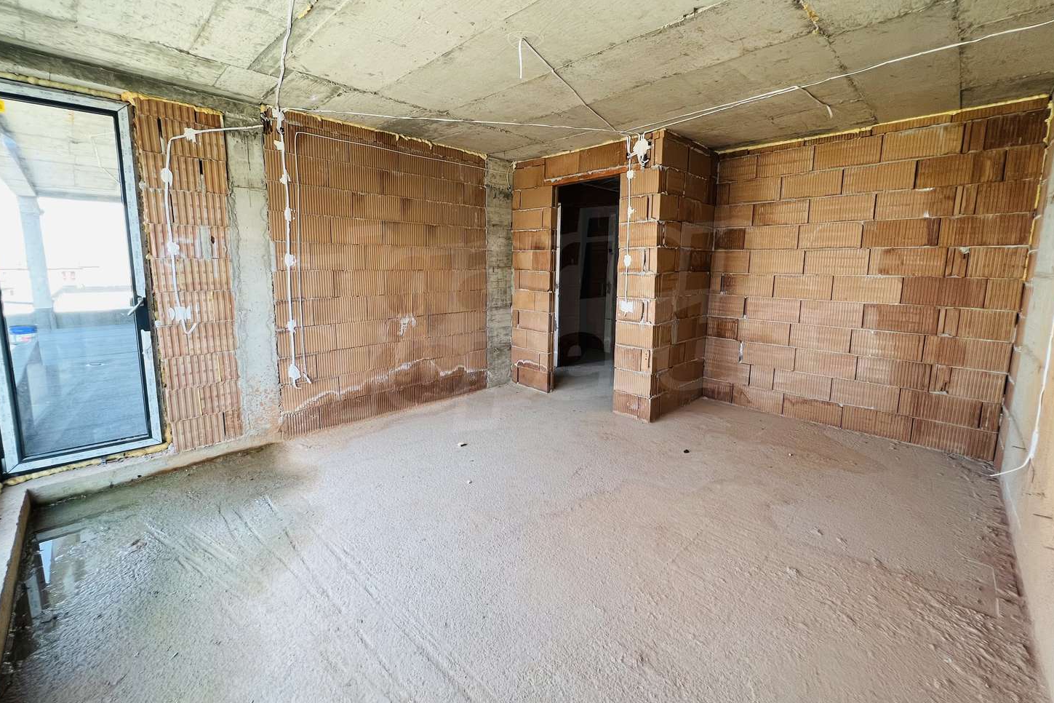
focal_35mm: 14
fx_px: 410
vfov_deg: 81.1
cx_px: 515
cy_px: 326
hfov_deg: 104.2
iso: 80
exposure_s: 1/99
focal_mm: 1.57
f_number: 1.8
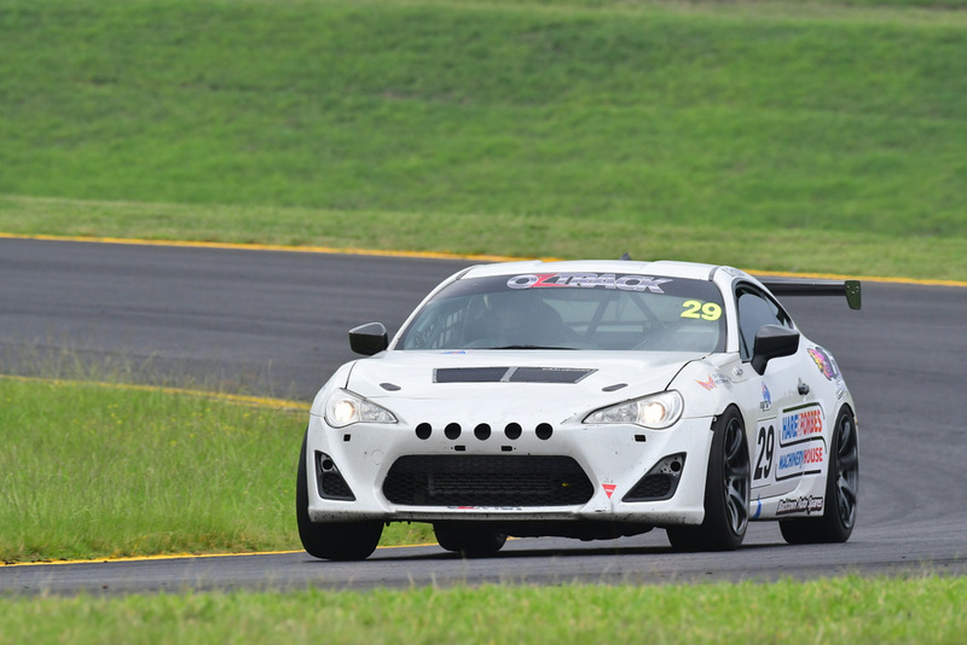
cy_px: 322
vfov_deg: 2.2
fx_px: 16928
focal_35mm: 630
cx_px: 484
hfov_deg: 3.3
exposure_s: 1/640
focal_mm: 420
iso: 1000
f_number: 10
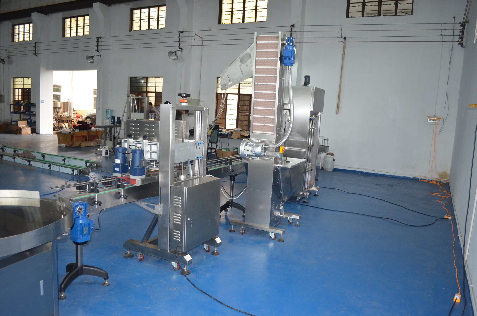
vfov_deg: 47.7
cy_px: 158
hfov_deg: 67.5
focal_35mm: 27
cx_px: 238
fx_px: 357
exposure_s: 1/60
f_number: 3.5
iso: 1250
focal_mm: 18
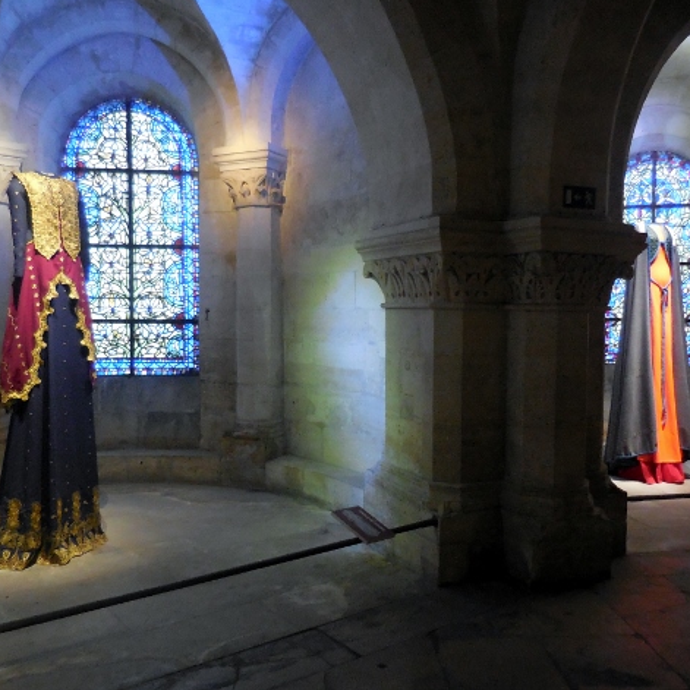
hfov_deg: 54.0
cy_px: 341
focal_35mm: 30
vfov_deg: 54.0
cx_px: 357
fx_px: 677
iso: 800
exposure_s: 1/10
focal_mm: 4.5
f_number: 3.3
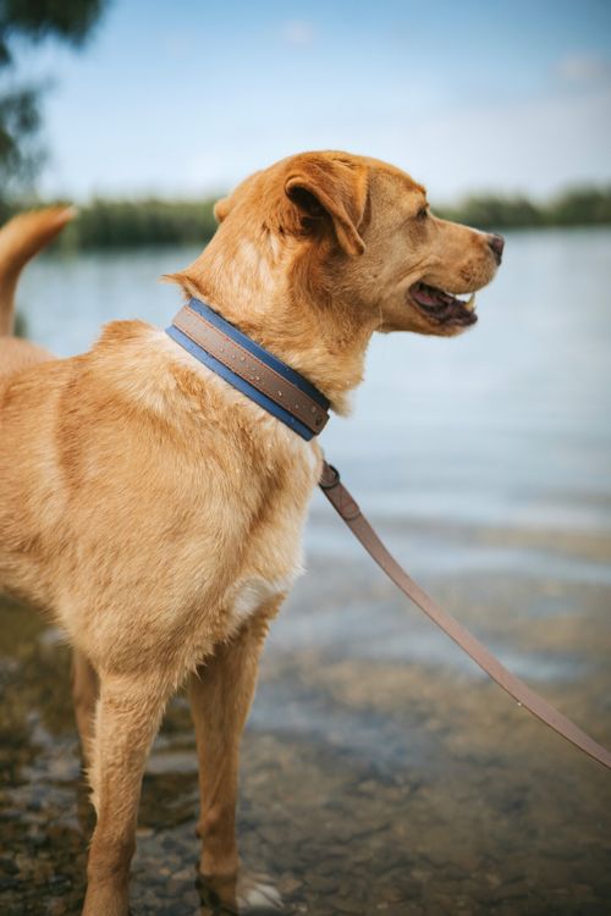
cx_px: 306
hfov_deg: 27.0
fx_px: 1273
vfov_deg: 39.6
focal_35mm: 50
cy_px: 458
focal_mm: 50
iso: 160
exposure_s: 1/6400
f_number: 1.8
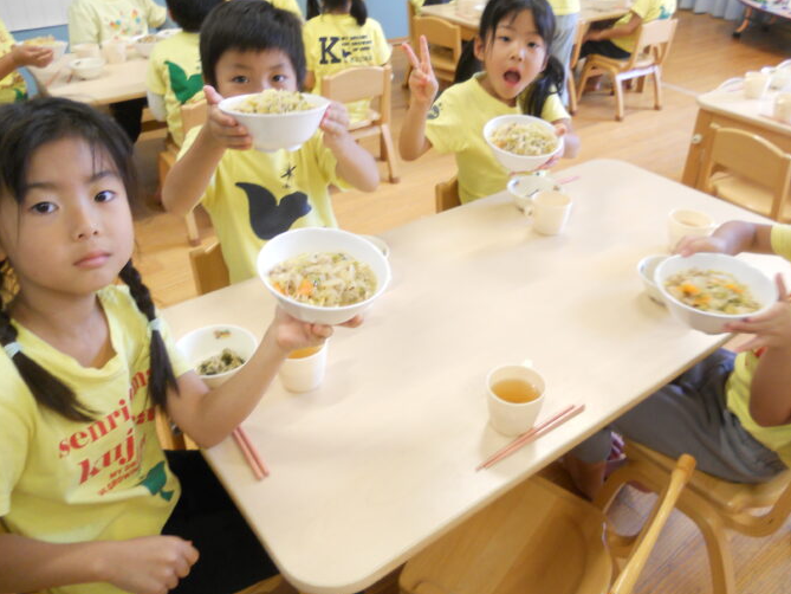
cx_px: 430
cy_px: 271
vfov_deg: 45.4
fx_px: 708
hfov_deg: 58.3
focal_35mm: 31
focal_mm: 4.9
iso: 250
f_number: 3.2
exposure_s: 1/30
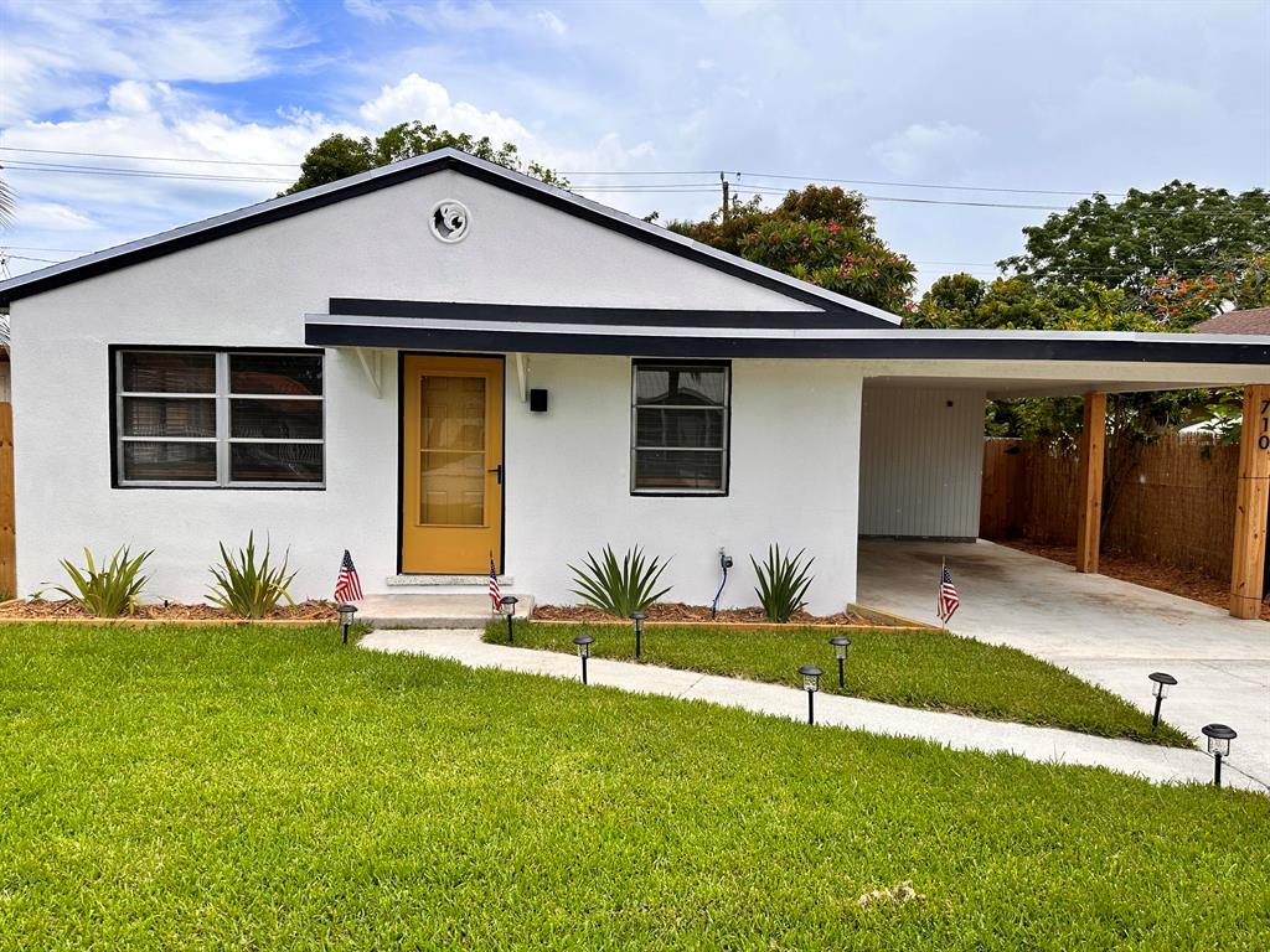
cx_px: 635
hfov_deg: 71.6
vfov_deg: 56.8
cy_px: 476
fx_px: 881
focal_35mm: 24
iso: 80
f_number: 1.78
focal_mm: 6.86
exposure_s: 1/3472
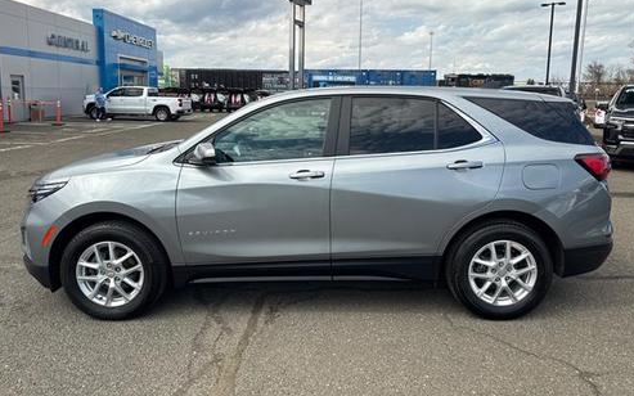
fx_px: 449
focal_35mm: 26
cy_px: 156
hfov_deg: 70.4
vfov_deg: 47.3
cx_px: 314
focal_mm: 6.76
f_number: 1.78
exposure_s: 1/1174
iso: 100
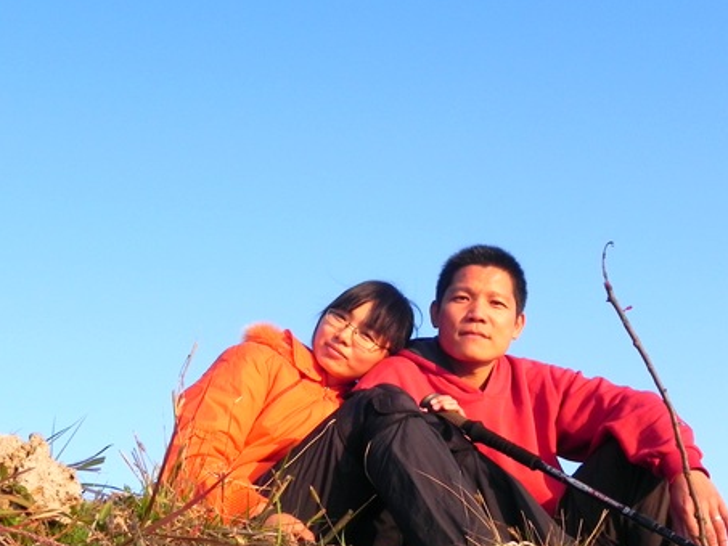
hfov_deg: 37.4
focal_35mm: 51
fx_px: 1073
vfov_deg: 28.6
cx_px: 407
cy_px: 263
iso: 160
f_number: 5.6
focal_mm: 5.9
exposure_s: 1/207
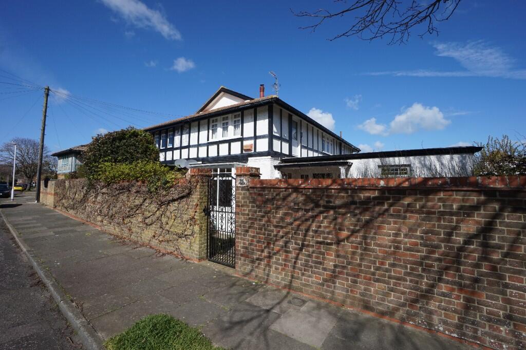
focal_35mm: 15
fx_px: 219
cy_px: 175
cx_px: 263
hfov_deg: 100.4
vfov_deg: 77.3
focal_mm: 10
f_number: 11
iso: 125
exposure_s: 1/250
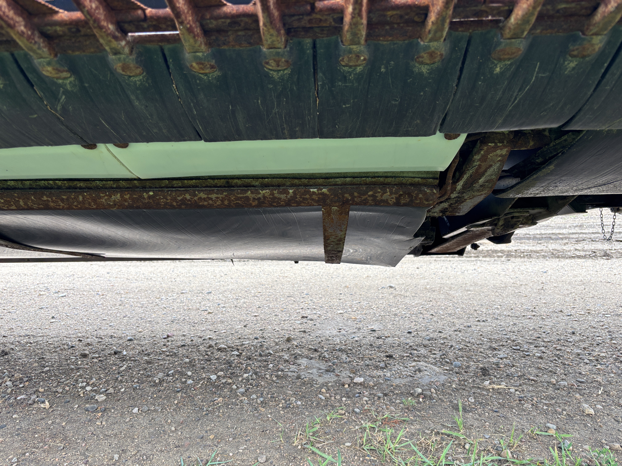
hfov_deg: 67.3
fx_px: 467
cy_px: 233
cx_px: 311
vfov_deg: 53.1
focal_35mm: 26
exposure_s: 1/270
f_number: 1.6
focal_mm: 5.96
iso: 50
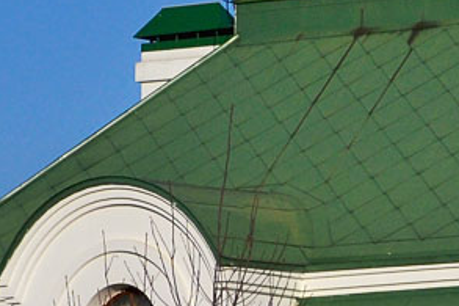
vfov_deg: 3.6
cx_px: 484
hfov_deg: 5.4
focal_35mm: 384
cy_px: 452
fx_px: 4893
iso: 360
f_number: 5
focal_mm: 50
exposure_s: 1/4000
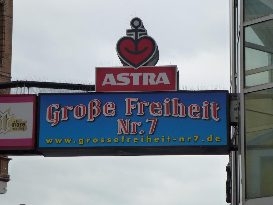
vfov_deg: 10.3
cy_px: 102
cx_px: 136
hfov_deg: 13.7
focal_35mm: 144
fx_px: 1136
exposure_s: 1/160
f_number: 5.2
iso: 160
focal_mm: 23.4
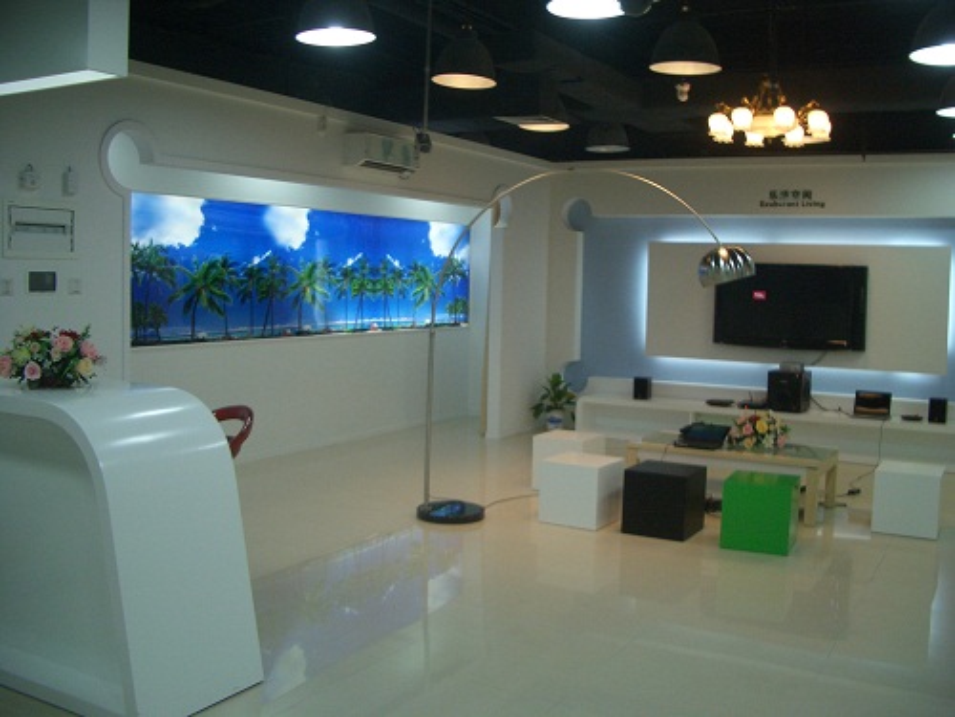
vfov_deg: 40.7
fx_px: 966
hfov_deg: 52.6
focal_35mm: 35
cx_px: 478
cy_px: 358
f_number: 2.6
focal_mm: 5.8
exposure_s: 1/125
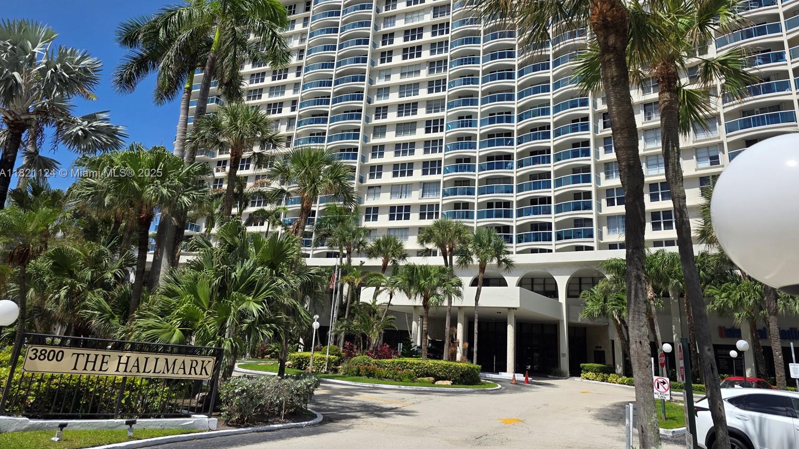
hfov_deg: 71.9
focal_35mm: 26
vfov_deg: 44.1
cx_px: 411
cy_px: 174
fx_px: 551
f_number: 1.7
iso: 80
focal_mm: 6.3
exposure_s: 1/7626
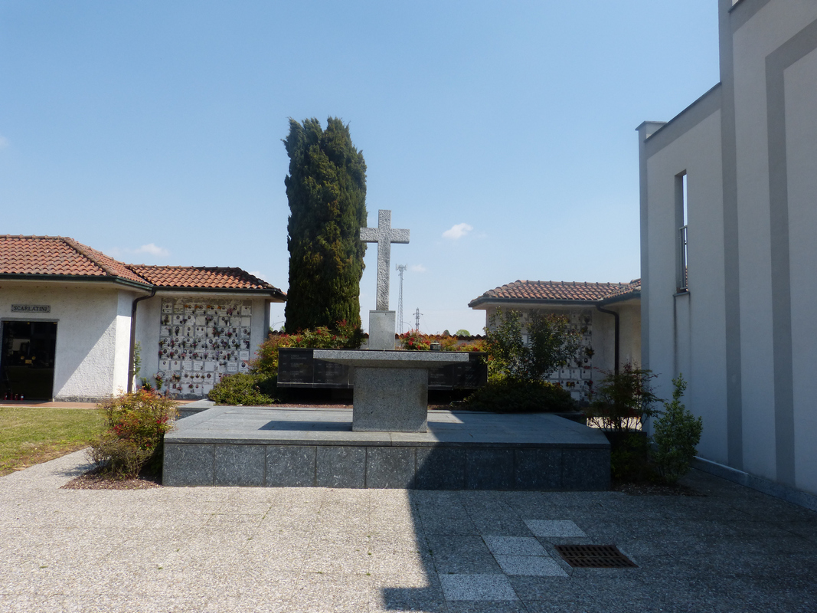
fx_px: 590
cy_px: 306
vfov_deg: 54.9
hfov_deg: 69.4
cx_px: 408
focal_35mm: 25
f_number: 4
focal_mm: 4.5
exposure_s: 1/1000
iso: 100
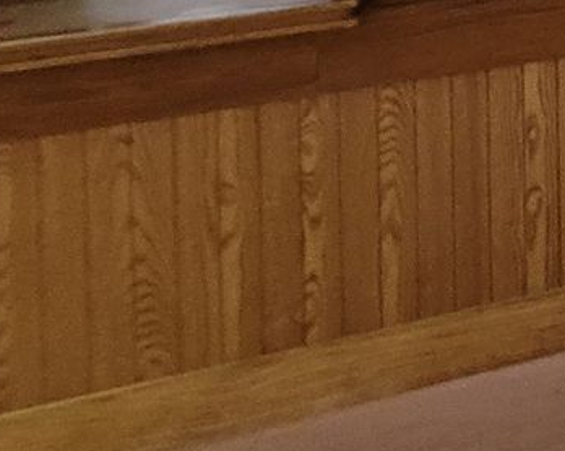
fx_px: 1220
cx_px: 1601
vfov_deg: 17.4
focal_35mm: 73
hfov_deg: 12.4
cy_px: -341
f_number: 2.2
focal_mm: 2.2
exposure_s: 1/40
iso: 320
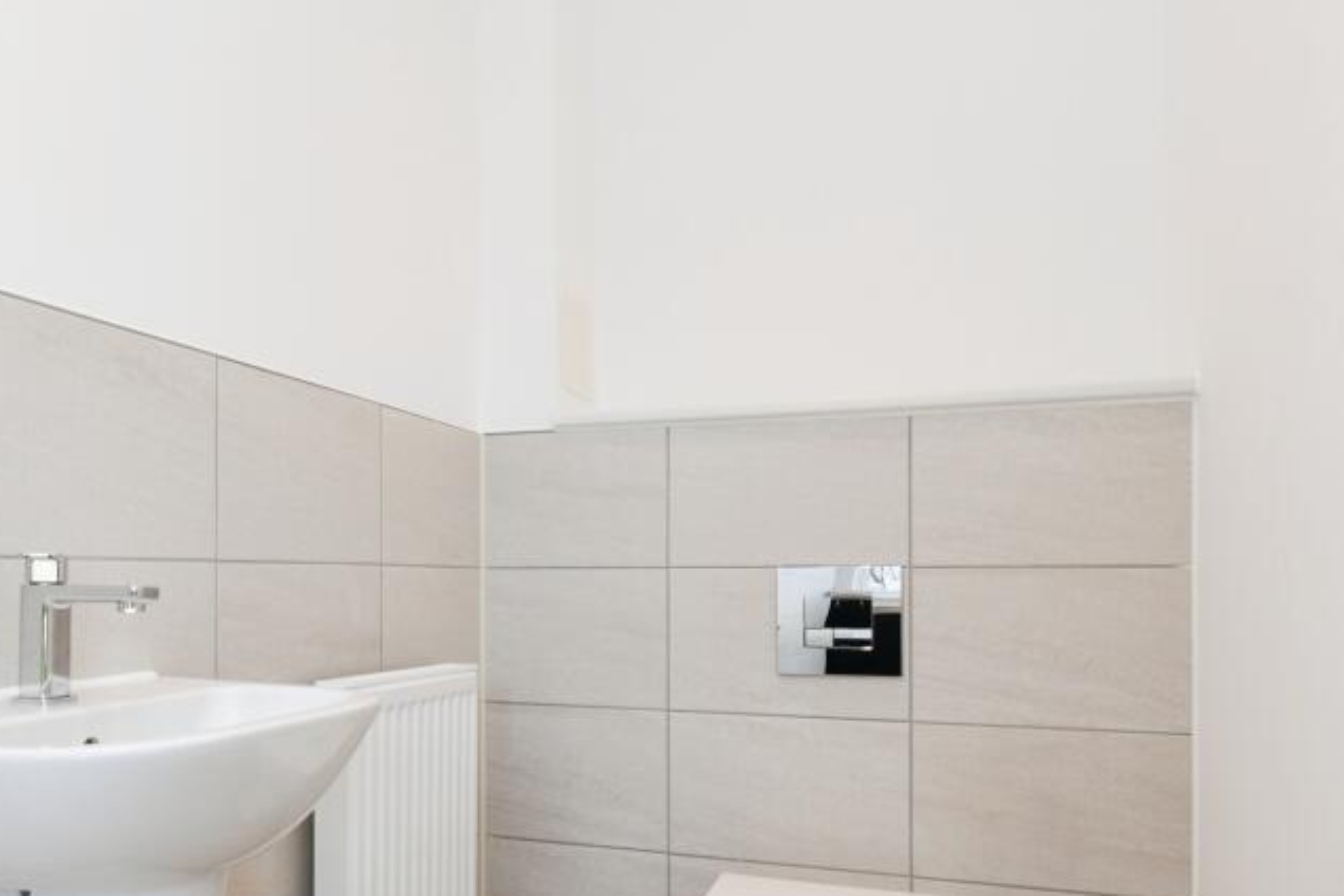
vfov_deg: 44.6
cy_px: 565
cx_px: 509
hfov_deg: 62.8
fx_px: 1083
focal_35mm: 29
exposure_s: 1/60
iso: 800
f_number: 11
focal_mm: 18
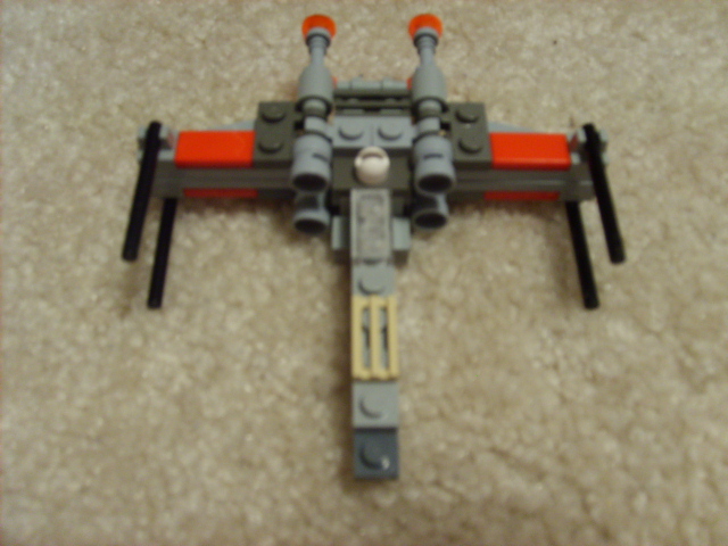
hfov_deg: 52.6
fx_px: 736
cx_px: 364
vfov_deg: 40.7
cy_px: 273
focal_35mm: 35
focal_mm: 5.8
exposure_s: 1/6
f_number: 2.8
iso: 140
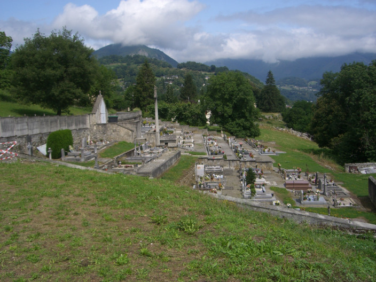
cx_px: 188
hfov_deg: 49.0
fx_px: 413
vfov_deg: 37.7
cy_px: 141
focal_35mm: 38
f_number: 4.3
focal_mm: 6.2
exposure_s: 1/800
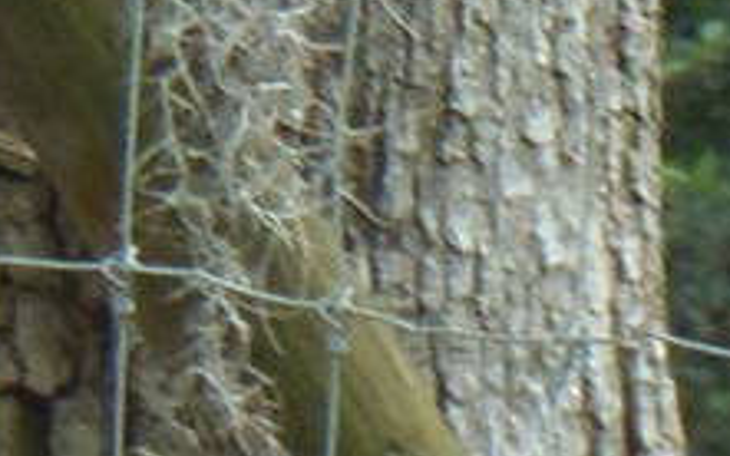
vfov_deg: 0.8
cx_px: 2127
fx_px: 32202
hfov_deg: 1.3
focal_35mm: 1619
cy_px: 1381
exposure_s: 1/60
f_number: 5
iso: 160
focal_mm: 39.2
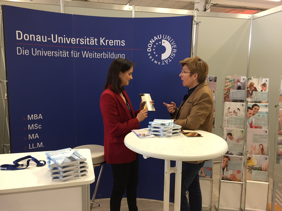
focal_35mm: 29
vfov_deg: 48.2
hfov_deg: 61.7
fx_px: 236
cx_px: 141
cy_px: 106
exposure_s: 1/33
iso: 125
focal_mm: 4.15
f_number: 2.2
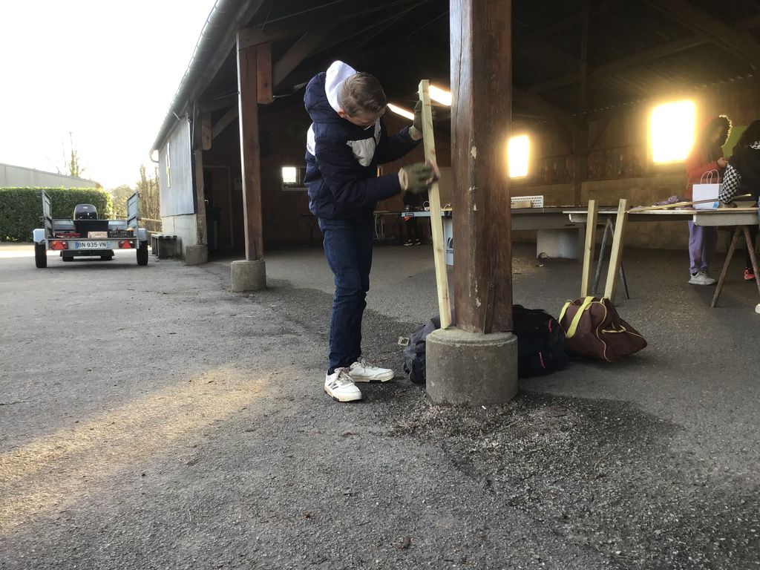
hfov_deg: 58.4
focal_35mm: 31
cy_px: 285
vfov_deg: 45.4
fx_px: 681
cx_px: 380
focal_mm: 3.3
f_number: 2.4
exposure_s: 1/100
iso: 40
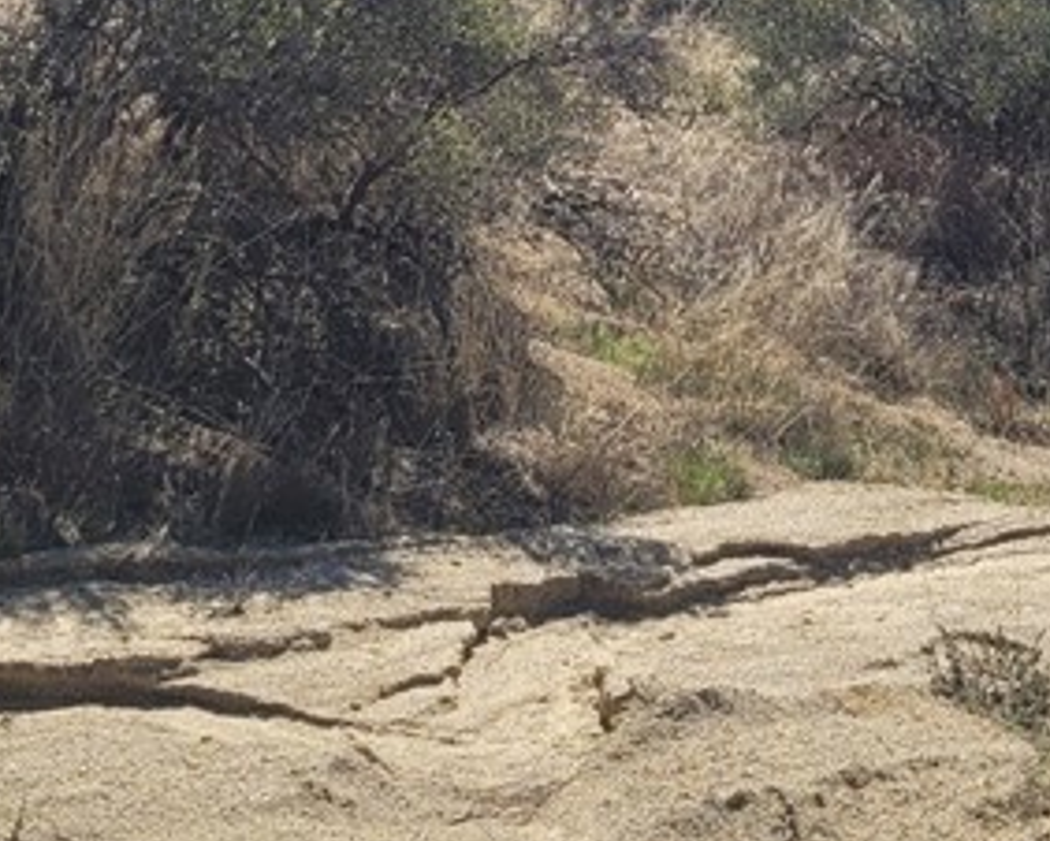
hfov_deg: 20.7
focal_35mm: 92
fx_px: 2861
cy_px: -469
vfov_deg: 15.3
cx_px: 726
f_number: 1.8
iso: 40
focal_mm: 5.4
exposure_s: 1/3318
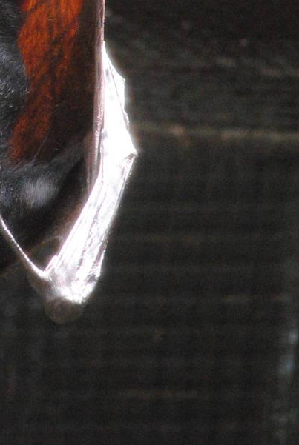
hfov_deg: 1.9
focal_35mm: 738
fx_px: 9161
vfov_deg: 2.8
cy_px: 29
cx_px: -88
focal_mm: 185
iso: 1600
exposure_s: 1/250
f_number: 5
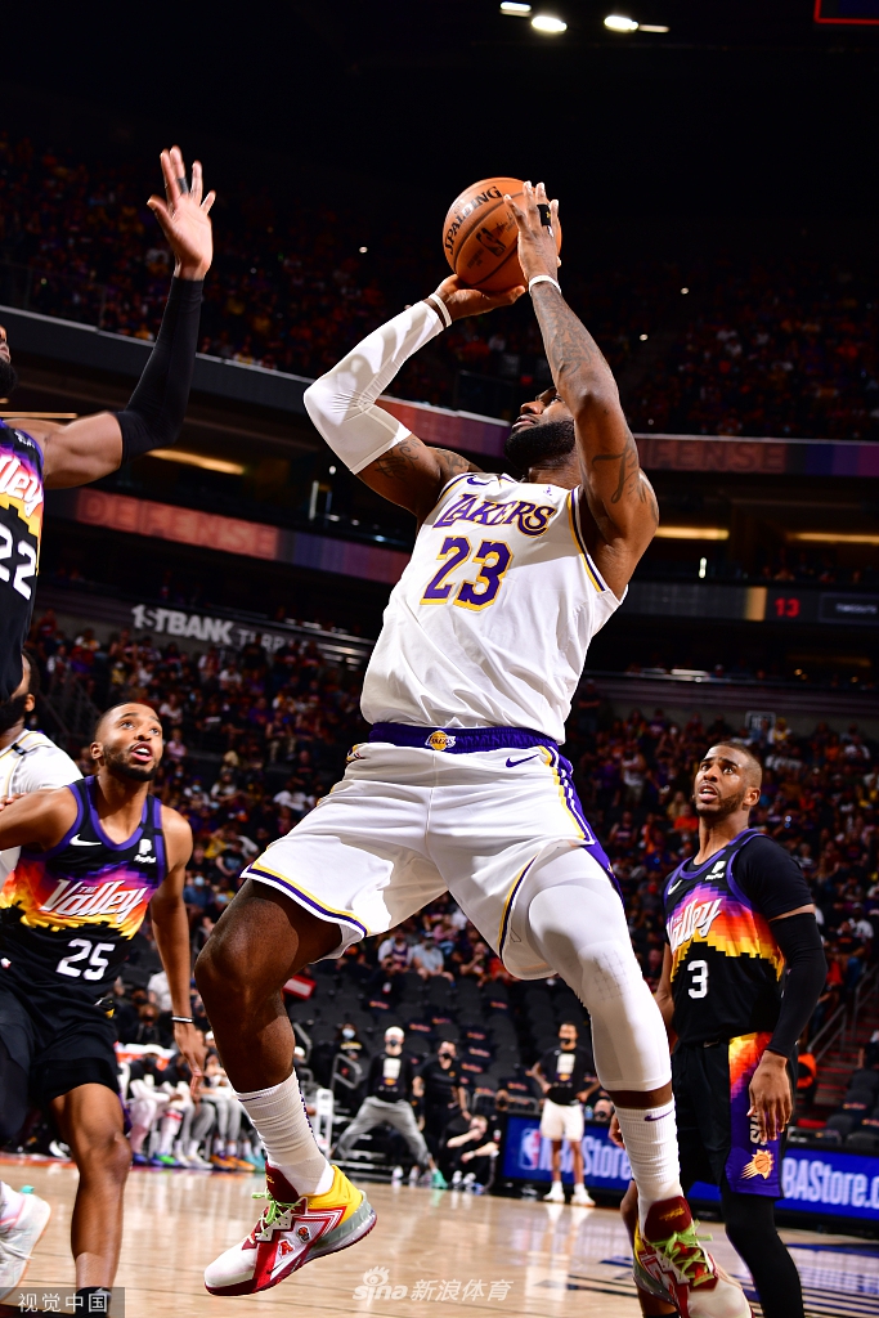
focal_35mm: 80
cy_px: 659
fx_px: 2929
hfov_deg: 17.1
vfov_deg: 25.4
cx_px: 440
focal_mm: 80
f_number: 5.6
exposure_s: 1/250
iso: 320
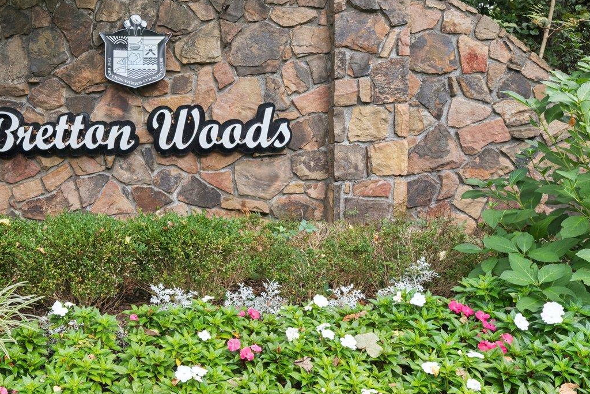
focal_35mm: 34
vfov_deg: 38.9
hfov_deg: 52.8
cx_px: 135
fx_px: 557
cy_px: 180
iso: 160
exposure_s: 1/15
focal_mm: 17
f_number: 9
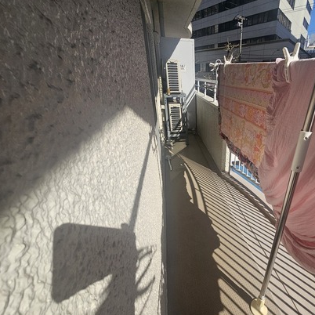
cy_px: 162
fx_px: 165
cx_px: 214
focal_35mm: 16
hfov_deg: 83.9
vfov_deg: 87.4
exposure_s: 1/2723
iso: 50
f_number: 2.2
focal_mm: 2.2
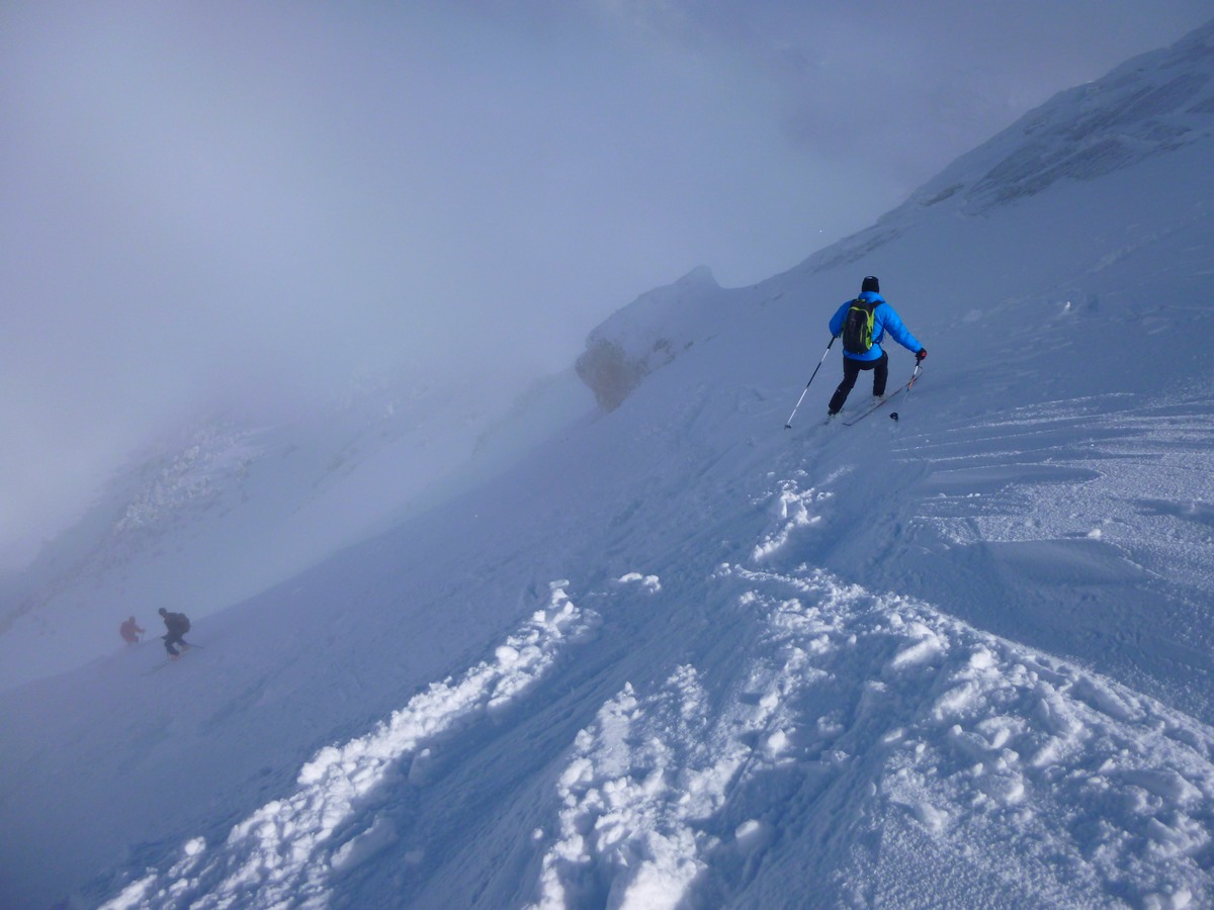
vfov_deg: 54.9
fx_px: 877
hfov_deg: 69.4
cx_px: 607
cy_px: 455
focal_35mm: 25
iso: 100
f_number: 9
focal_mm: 4.5
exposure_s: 1/320
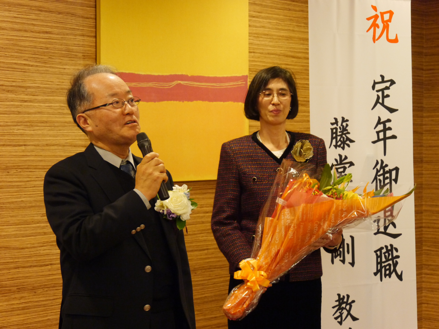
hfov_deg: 24.4
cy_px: 164
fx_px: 1015
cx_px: 220
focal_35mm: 80
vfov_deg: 18.4
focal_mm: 40
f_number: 4.7
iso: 1600
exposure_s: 1/30
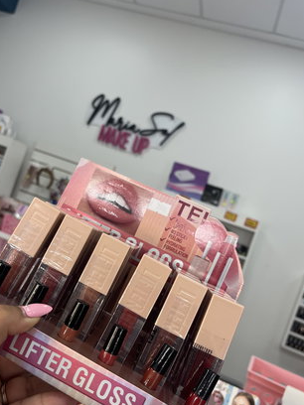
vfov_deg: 54.0
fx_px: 398
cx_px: 120
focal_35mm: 34
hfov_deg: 41.6
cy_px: 206
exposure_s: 1/100
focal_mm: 5.1
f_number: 1.6
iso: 40
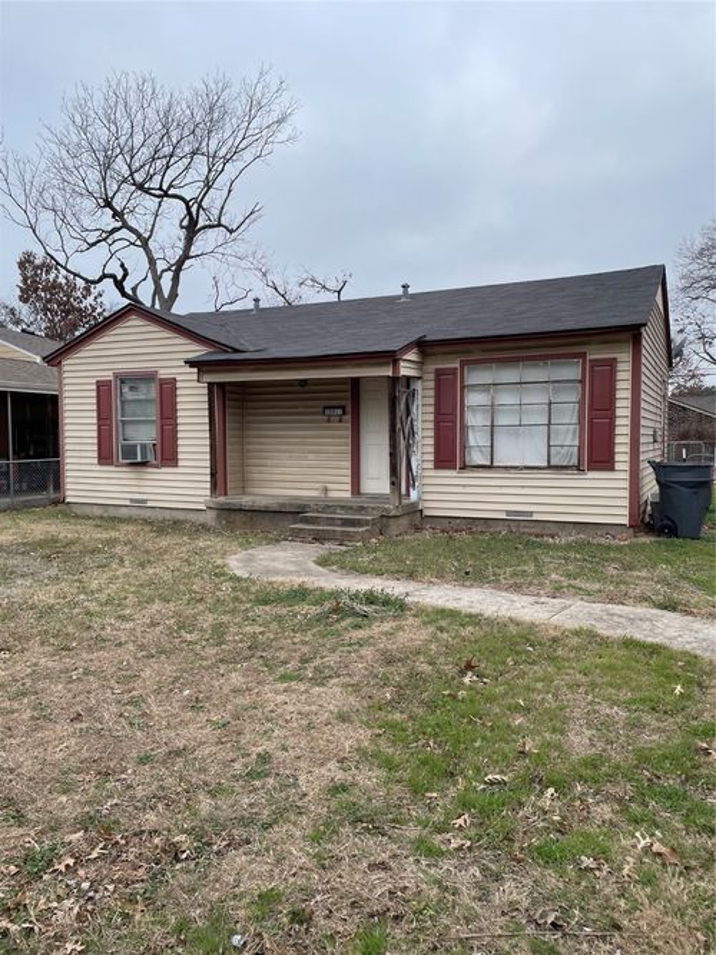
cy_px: 478
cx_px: 358
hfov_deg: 53.0
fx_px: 717
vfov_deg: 67.3
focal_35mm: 26
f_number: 1.6
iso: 32
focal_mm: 4.2
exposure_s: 1/1595
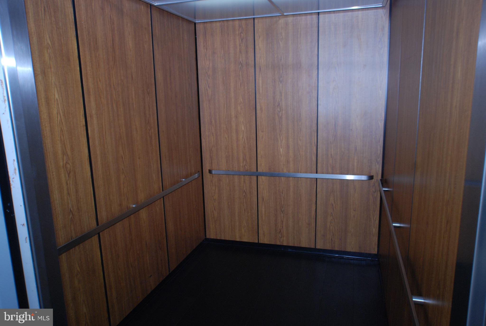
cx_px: 243
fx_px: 365
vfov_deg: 48.1
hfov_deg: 67.3
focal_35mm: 27
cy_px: 163
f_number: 5.6
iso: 400
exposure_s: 1/60
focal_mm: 18
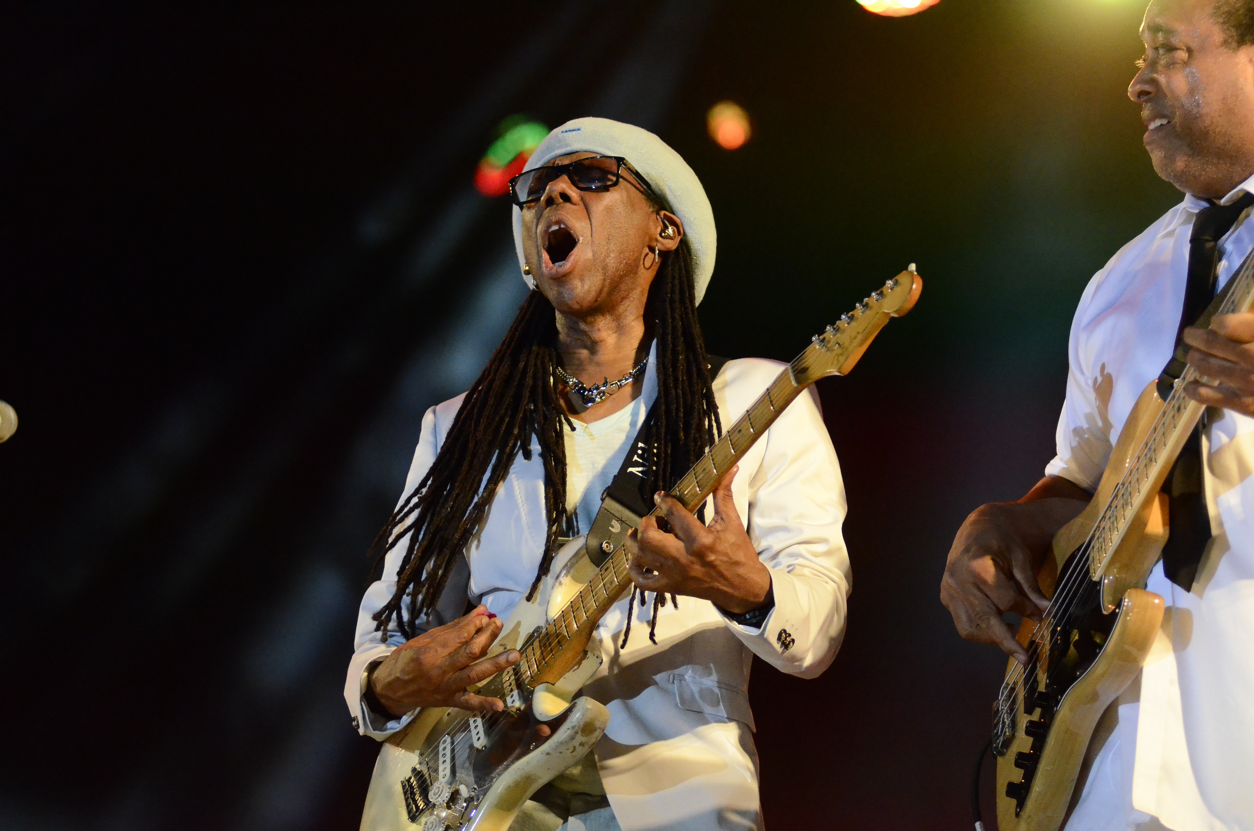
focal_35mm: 188
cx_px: 627
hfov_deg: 11.0
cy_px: 416
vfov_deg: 7.3
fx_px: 6518
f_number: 2.8
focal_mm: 125
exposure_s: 1/2000
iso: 5000
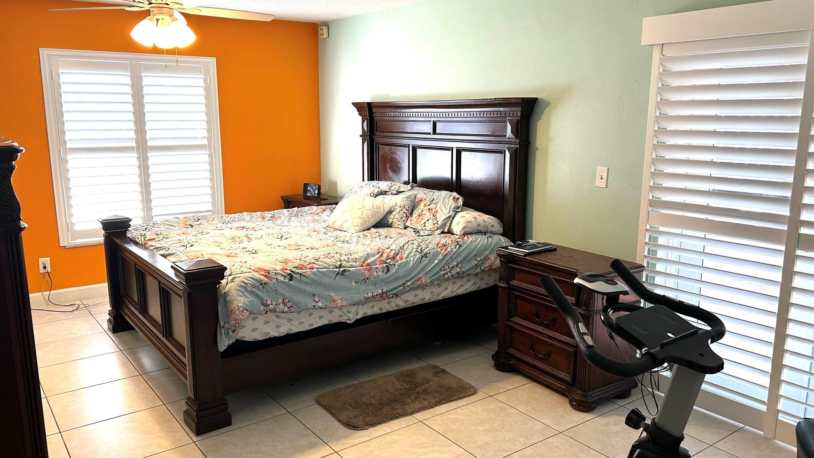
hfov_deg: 66.1
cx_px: 413
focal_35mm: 29
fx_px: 626
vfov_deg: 40.2
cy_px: 234
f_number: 1.5
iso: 100
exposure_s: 1/60
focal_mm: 5.7
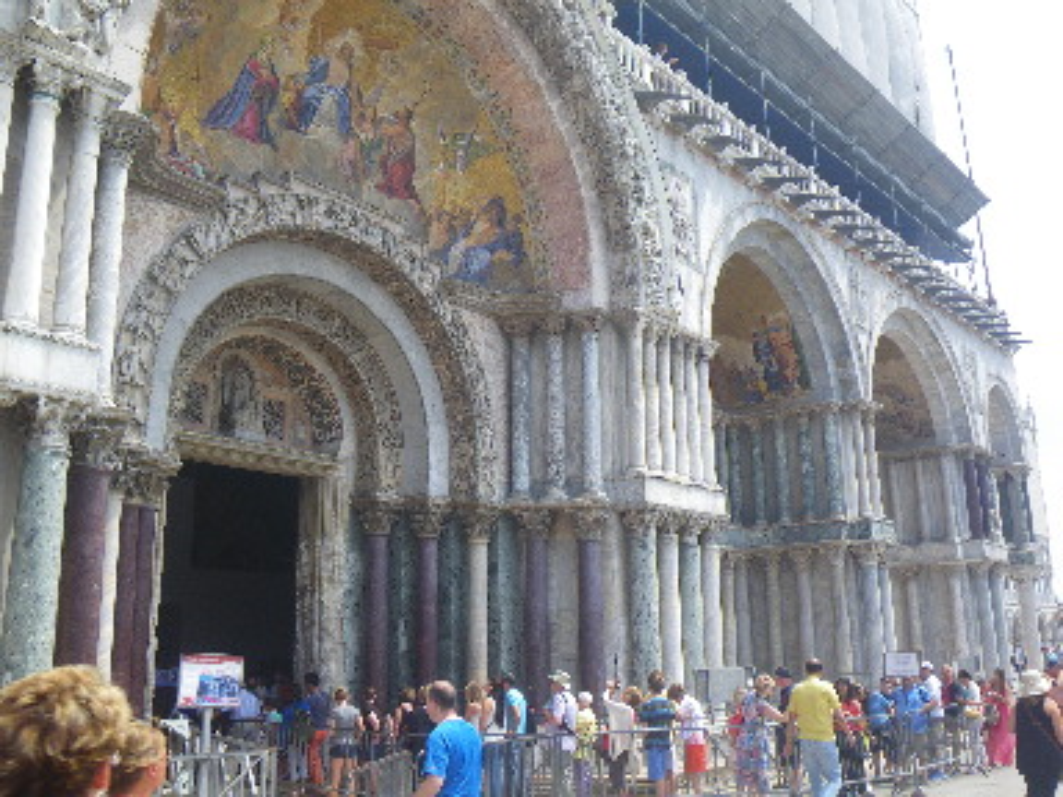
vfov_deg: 41.8
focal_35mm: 34
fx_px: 1044
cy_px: 398
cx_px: 532
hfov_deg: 54.0
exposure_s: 1/125
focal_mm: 6.1
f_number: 4.6
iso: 50
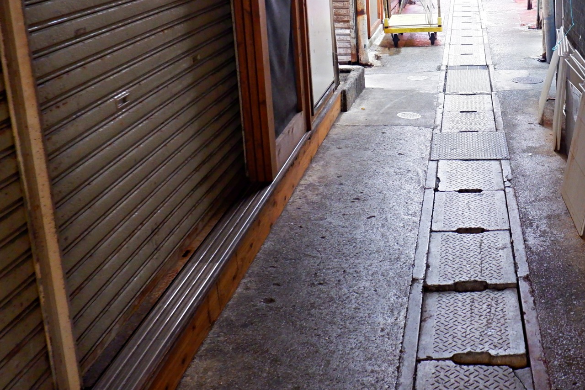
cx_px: 475
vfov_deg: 28.7
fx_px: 748
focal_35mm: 46
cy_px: 85
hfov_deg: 40.8
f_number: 3.5
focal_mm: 15
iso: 2500
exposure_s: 1/34
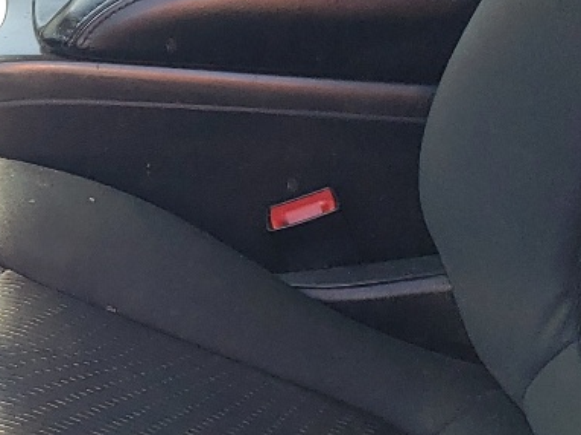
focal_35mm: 109
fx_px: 1828
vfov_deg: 13.6
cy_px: 219
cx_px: -263
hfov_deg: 16.6
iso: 50
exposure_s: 1/238
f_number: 1.5
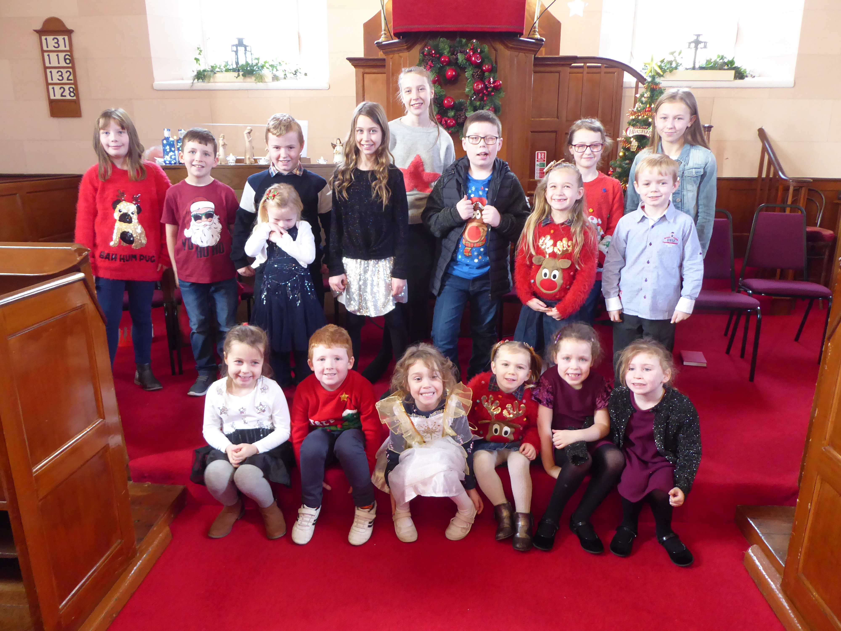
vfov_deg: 54.9
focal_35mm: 25
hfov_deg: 69.4
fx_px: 607
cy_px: 316
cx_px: 420
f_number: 3.3
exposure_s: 1/15
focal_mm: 4.3
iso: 400
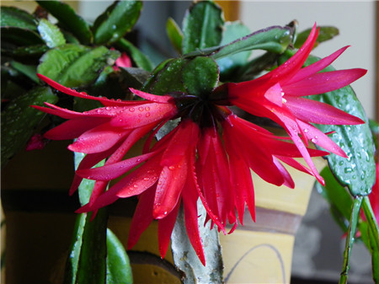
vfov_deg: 17.3
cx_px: 190
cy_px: 142
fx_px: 930
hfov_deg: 23.0
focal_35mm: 85
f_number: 4
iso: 64
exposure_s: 1/4
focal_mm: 15.1
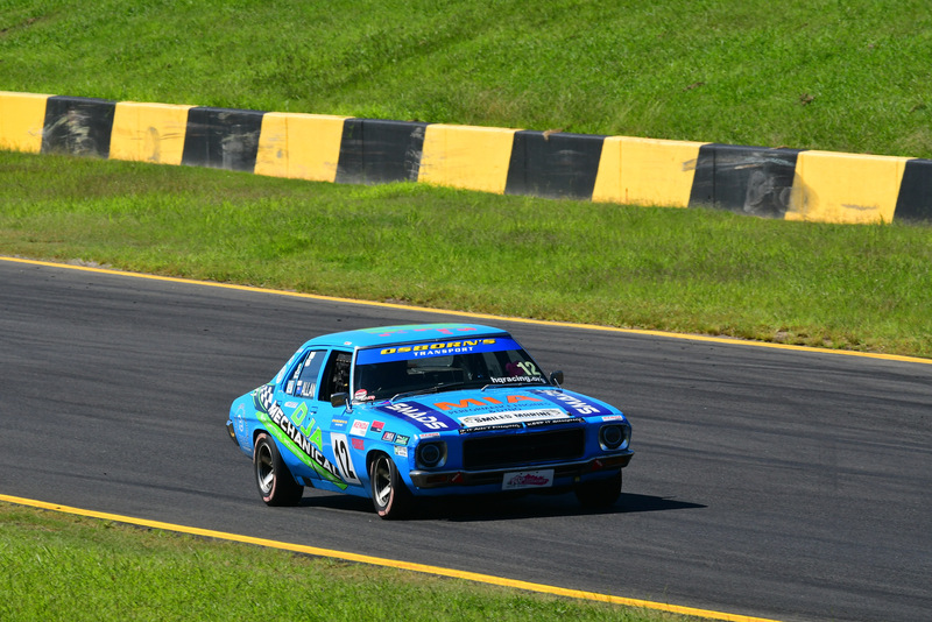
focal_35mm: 480
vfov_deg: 2.9
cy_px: 311
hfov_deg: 4.3
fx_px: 12430
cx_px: 466
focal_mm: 320
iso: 500
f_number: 13
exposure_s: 1/640
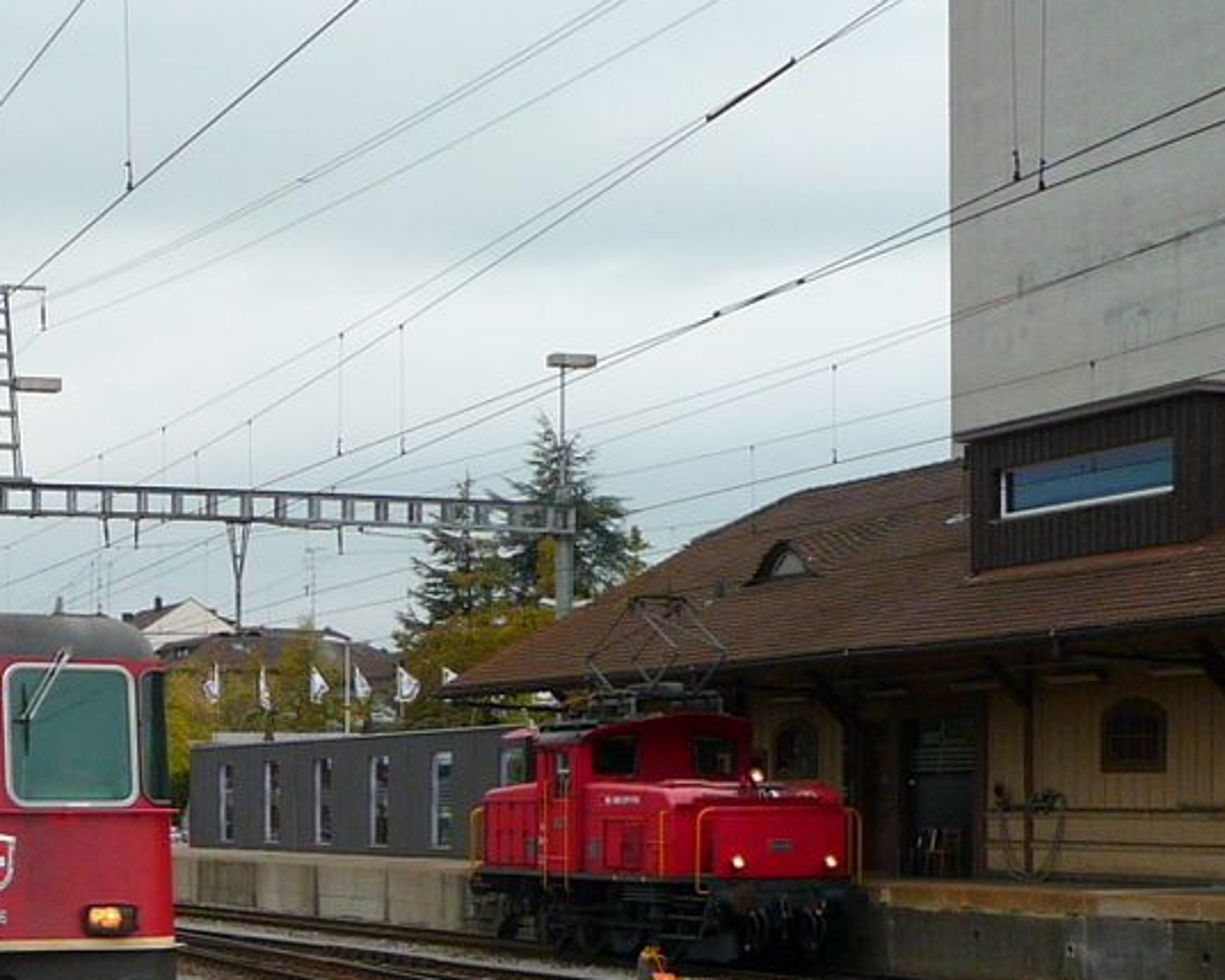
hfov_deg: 35.4
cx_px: 235
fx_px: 1849
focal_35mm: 51
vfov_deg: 29.1
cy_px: 774
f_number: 3.3
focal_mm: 4.7
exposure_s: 1/320
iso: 100
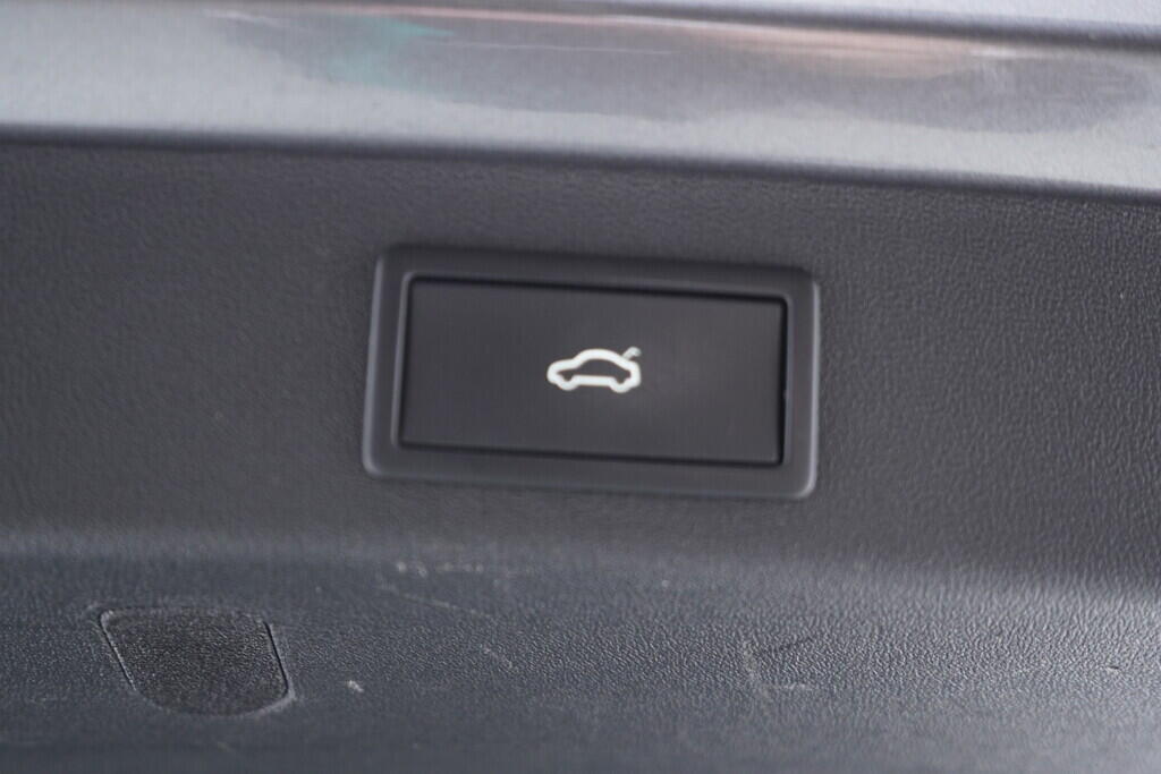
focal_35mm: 36
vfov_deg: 36.9
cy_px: 387
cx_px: 580
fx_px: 1161
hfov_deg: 53.1
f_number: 2.8
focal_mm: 24
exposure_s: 1/40
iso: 800
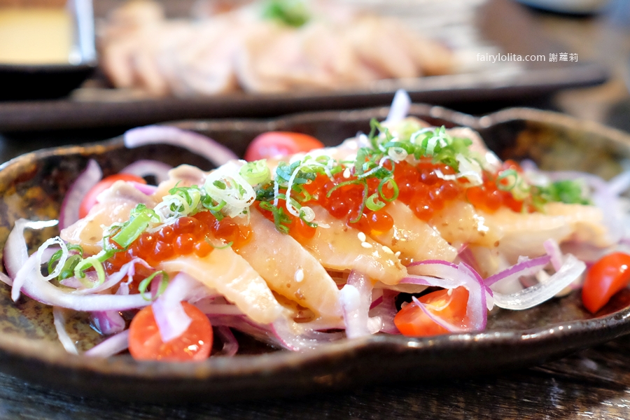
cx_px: 315
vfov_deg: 37.9
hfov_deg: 54.4
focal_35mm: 35
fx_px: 612
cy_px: 210
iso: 3200
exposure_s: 1/200
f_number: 2
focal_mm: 23
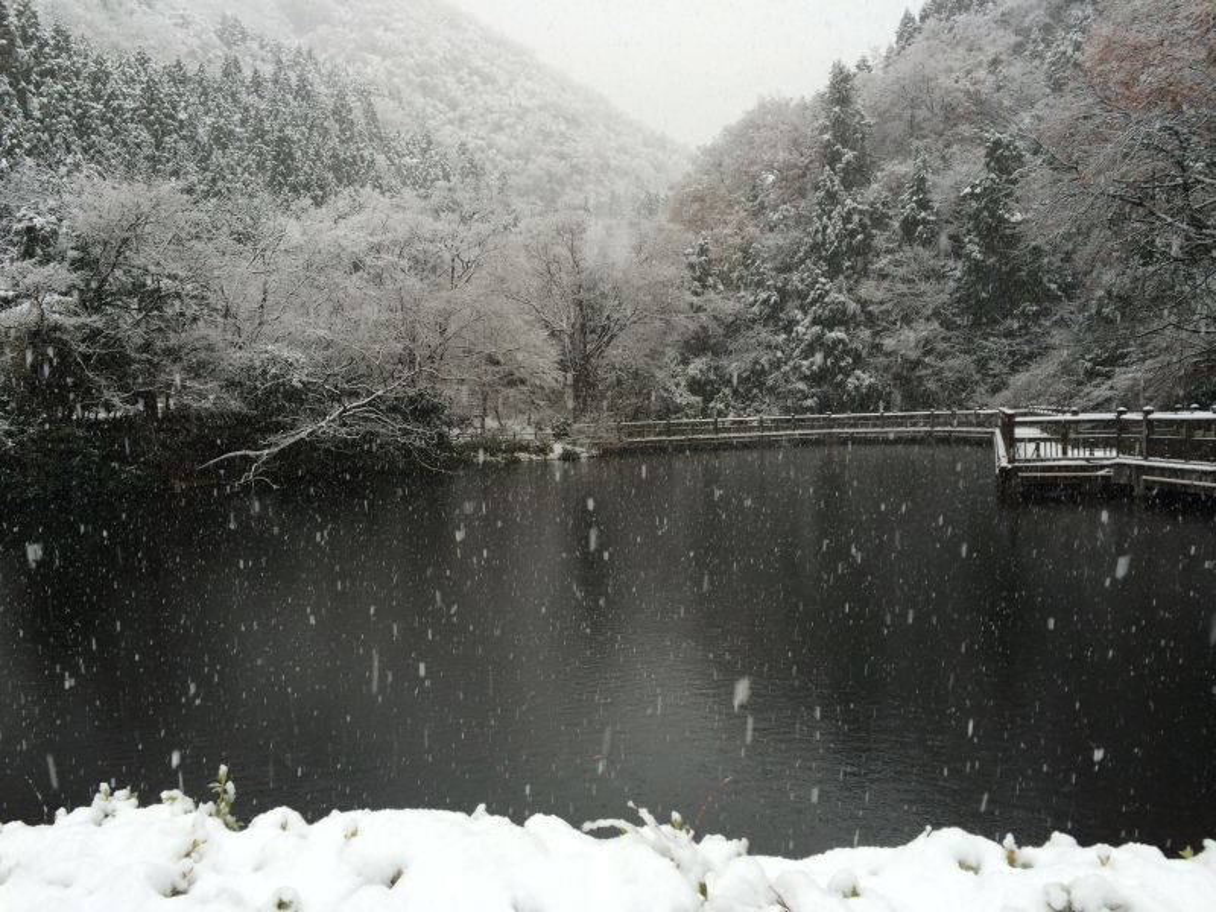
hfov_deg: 60.0
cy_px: 456
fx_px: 1054
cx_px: 608
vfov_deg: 46.8
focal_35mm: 30
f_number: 2.2
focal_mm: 4.12
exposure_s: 1/120
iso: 50
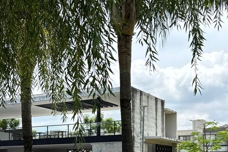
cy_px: 142
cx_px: 96
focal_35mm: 57
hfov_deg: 35.0
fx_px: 361
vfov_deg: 23.0
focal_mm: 6.76
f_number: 1.78
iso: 100
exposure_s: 1/4673
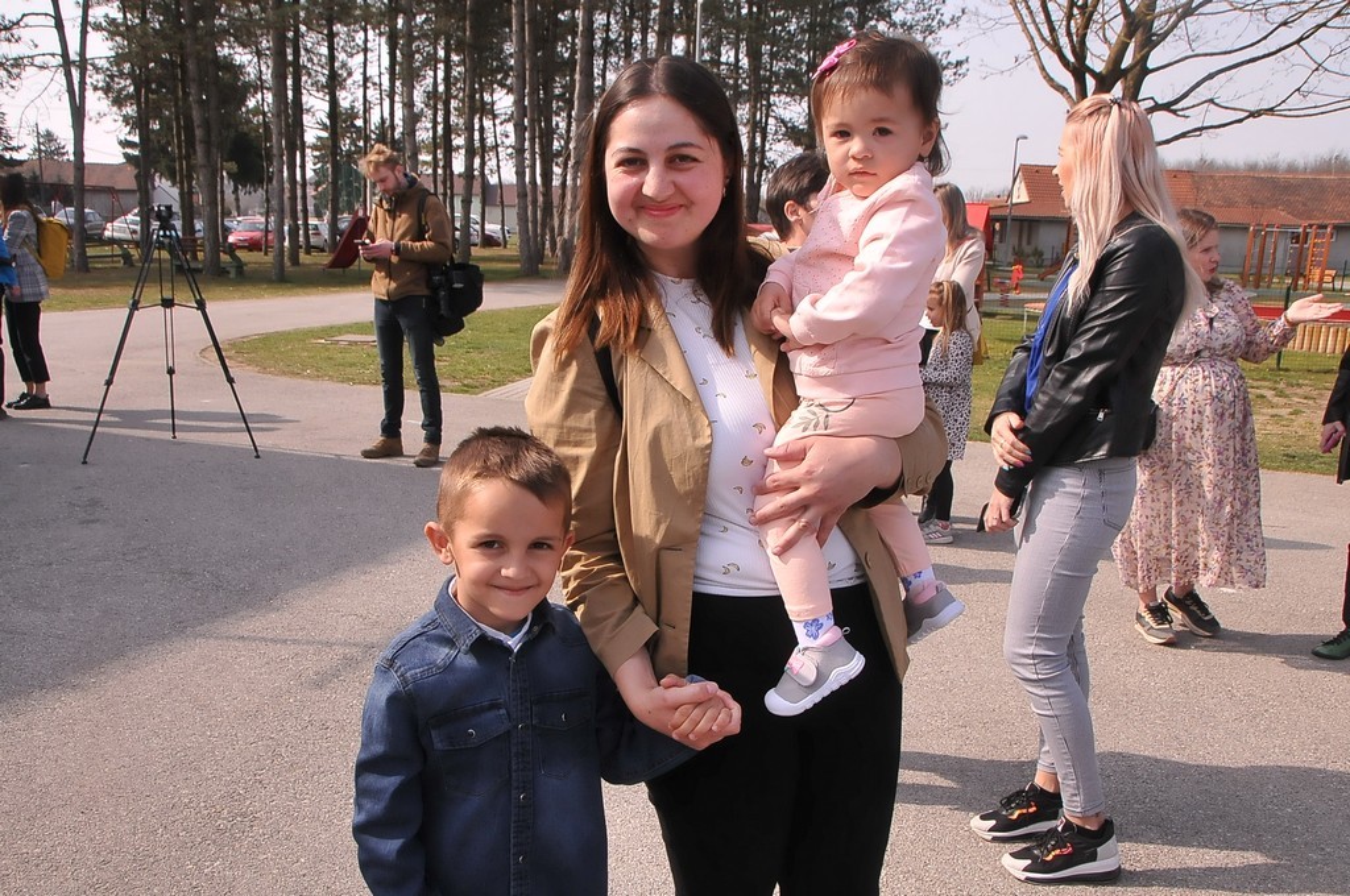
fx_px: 1236
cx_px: 675
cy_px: 448
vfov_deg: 39.9
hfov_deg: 57.3
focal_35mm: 33
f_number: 13
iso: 800
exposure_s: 1/640
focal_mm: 22
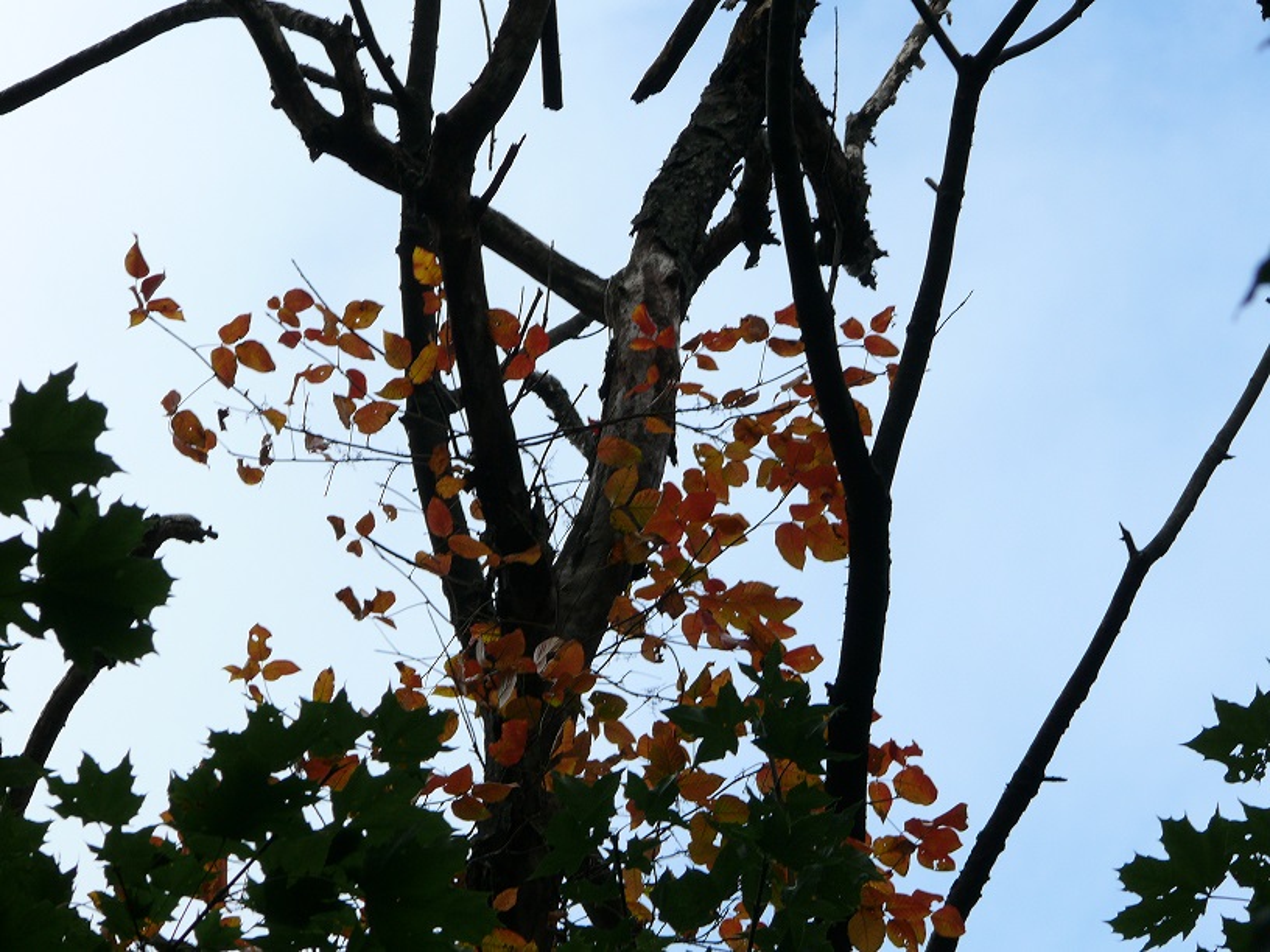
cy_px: 476
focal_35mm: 241
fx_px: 8842
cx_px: 635
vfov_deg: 6.2
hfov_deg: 8.2
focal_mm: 45.7
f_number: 5.6
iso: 100
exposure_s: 1/125
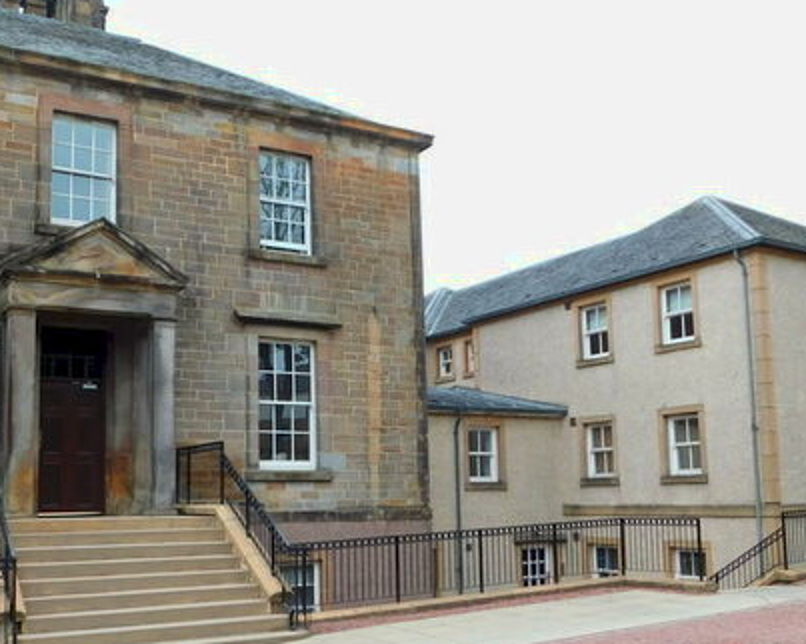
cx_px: 336
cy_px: 399
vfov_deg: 38.0
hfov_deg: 46.7
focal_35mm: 39
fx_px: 930
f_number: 3
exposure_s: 1/400
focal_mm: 4
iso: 125
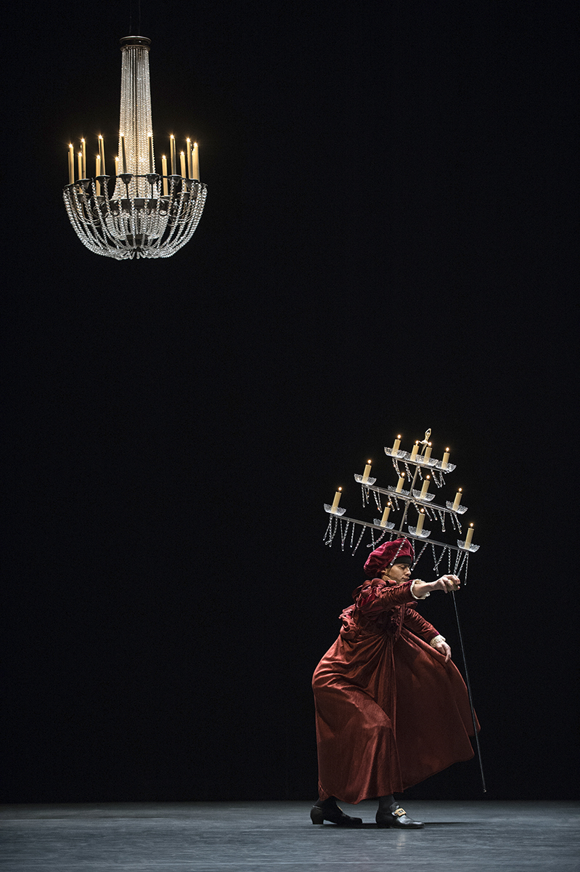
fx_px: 2806
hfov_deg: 11.8
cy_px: 436
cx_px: 290
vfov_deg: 17.6
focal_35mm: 116
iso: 6400
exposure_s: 1/250
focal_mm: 116
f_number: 2.8
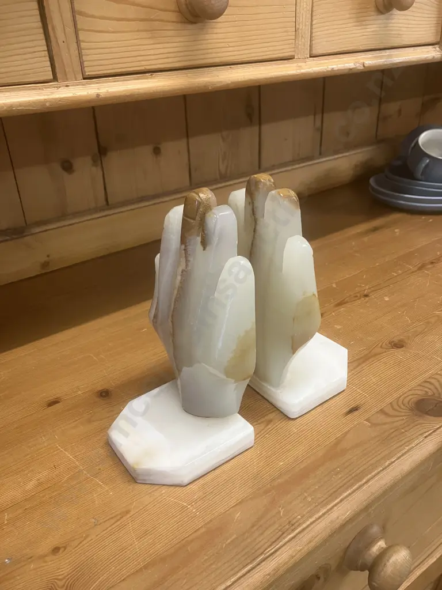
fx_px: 477
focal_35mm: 28
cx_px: 221
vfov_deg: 63.4
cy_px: 295
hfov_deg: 49.7
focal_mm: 3.99
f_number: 1.8
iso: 200
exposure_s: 1/50
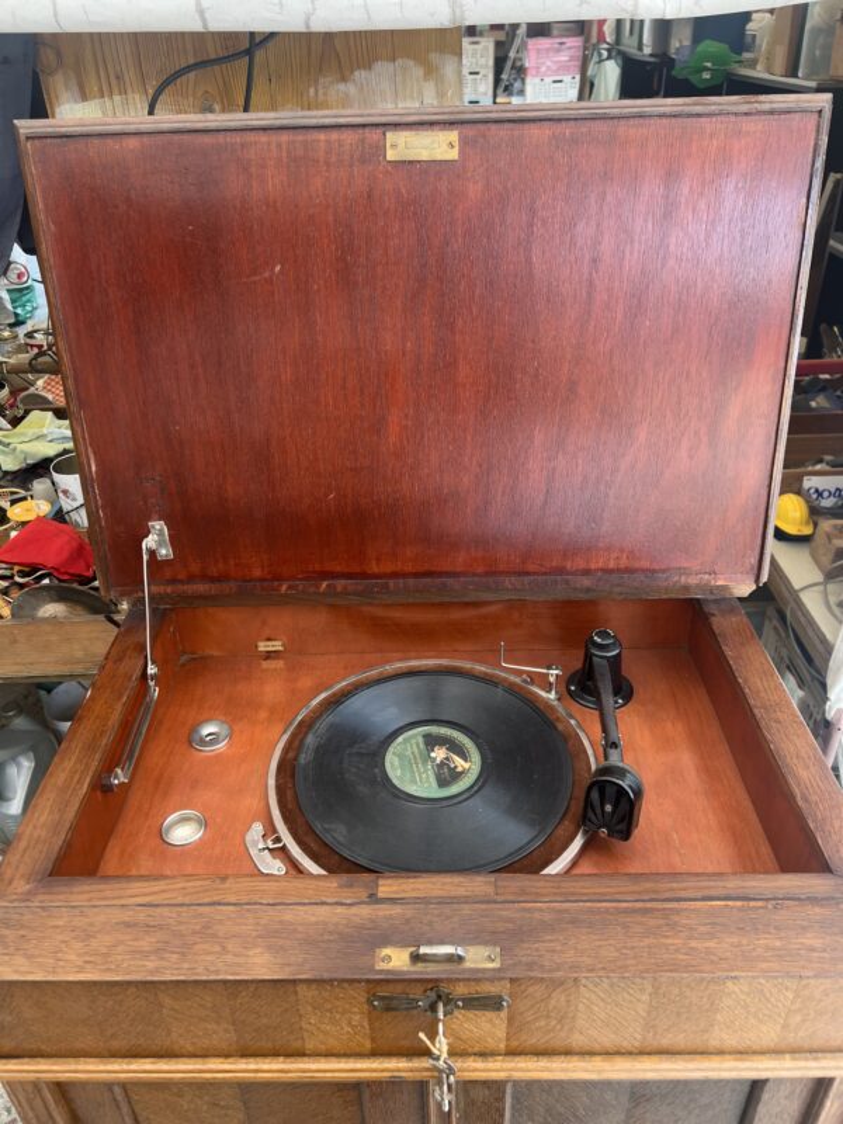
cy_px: 562
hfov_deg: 53.1
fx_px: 844
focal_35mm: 26
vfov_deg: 67.3
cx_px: 422
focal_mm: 5.7
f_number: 1.5
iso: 40
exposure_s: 1/271
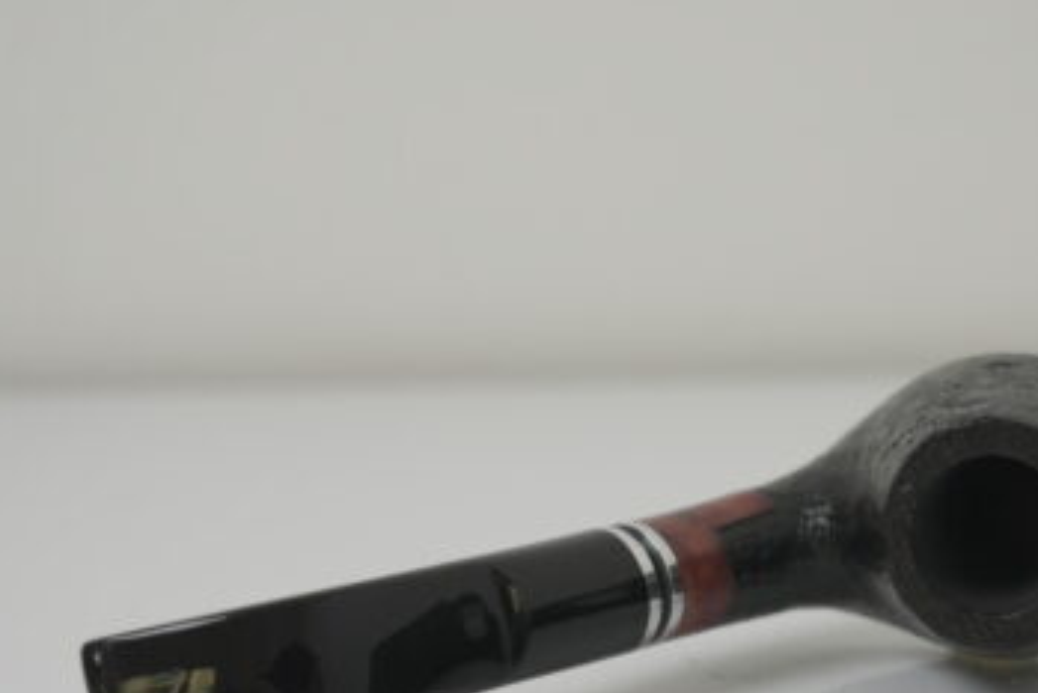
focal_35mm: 86
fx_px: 2481
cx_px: 714
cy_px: 541
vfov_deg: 15.8
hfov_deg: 23.5
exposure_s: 1/125
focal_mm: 50
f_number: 5.6
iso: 500
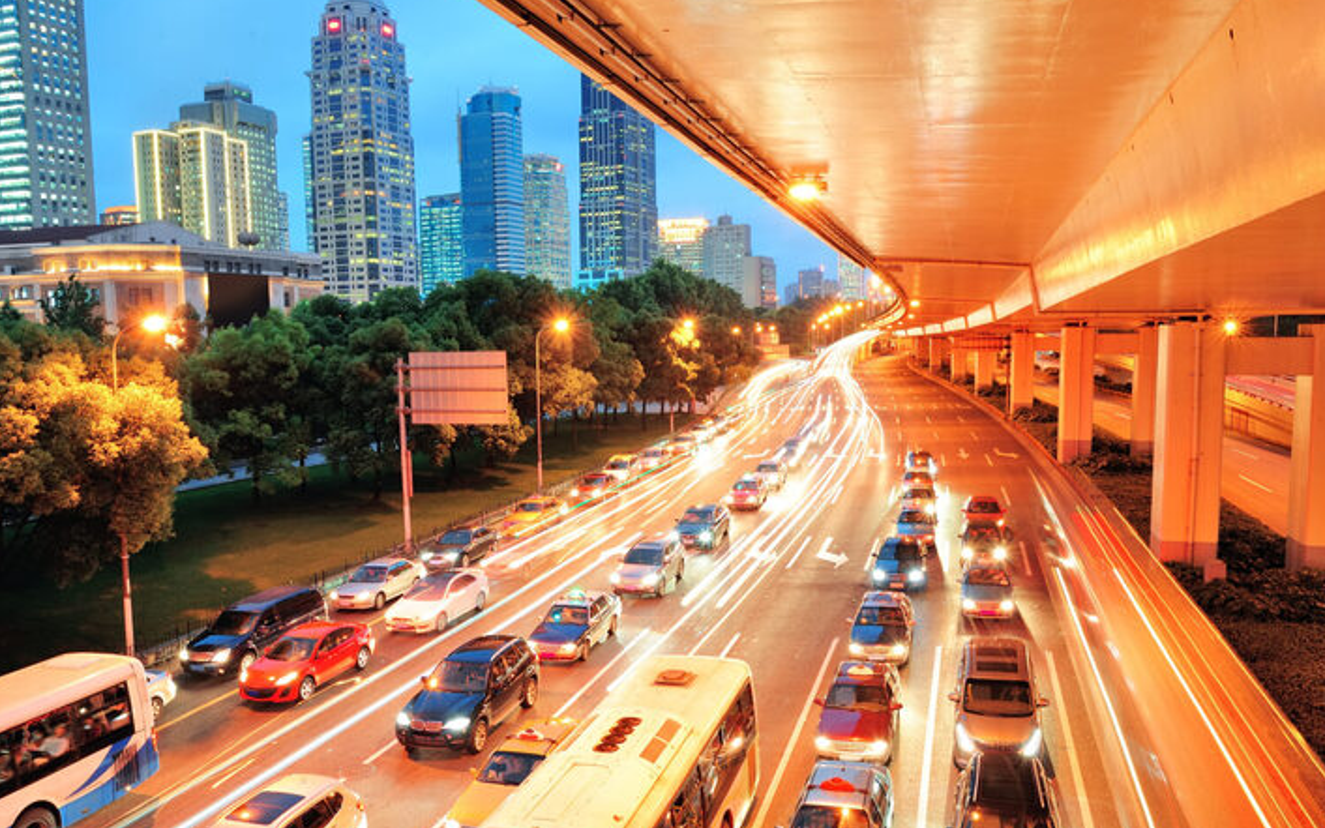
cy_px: 436
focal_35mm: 28
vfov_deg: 44.5
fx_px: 1011
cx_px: 669
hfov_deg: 66.5
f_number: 13
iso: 200
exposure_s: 10
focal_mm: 27
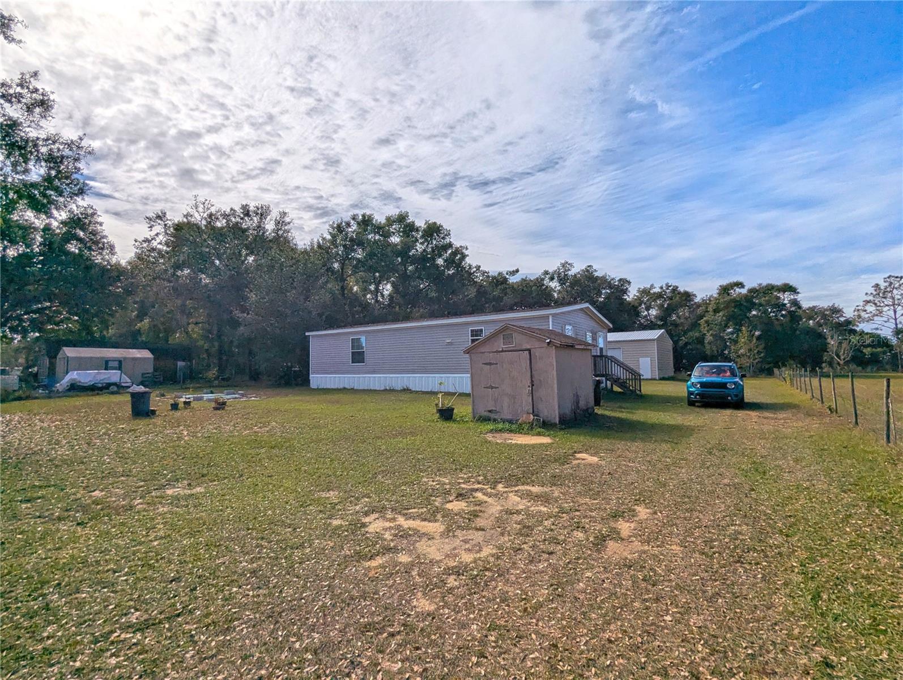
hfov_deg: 94.4
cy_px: 340
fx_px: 418
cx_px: 452
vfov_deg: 78.2
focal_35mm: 16
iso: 41
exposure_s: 1/8475
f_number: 2.2
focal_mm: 2.35
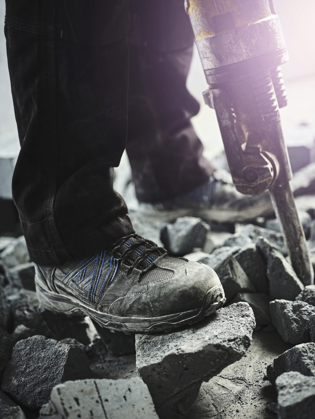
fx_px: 607
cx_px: 158
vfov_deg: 38.2
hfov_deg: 29.1
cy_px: 210
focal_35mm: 50
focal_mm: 63
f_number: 3.6
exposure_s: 1/125
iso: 100
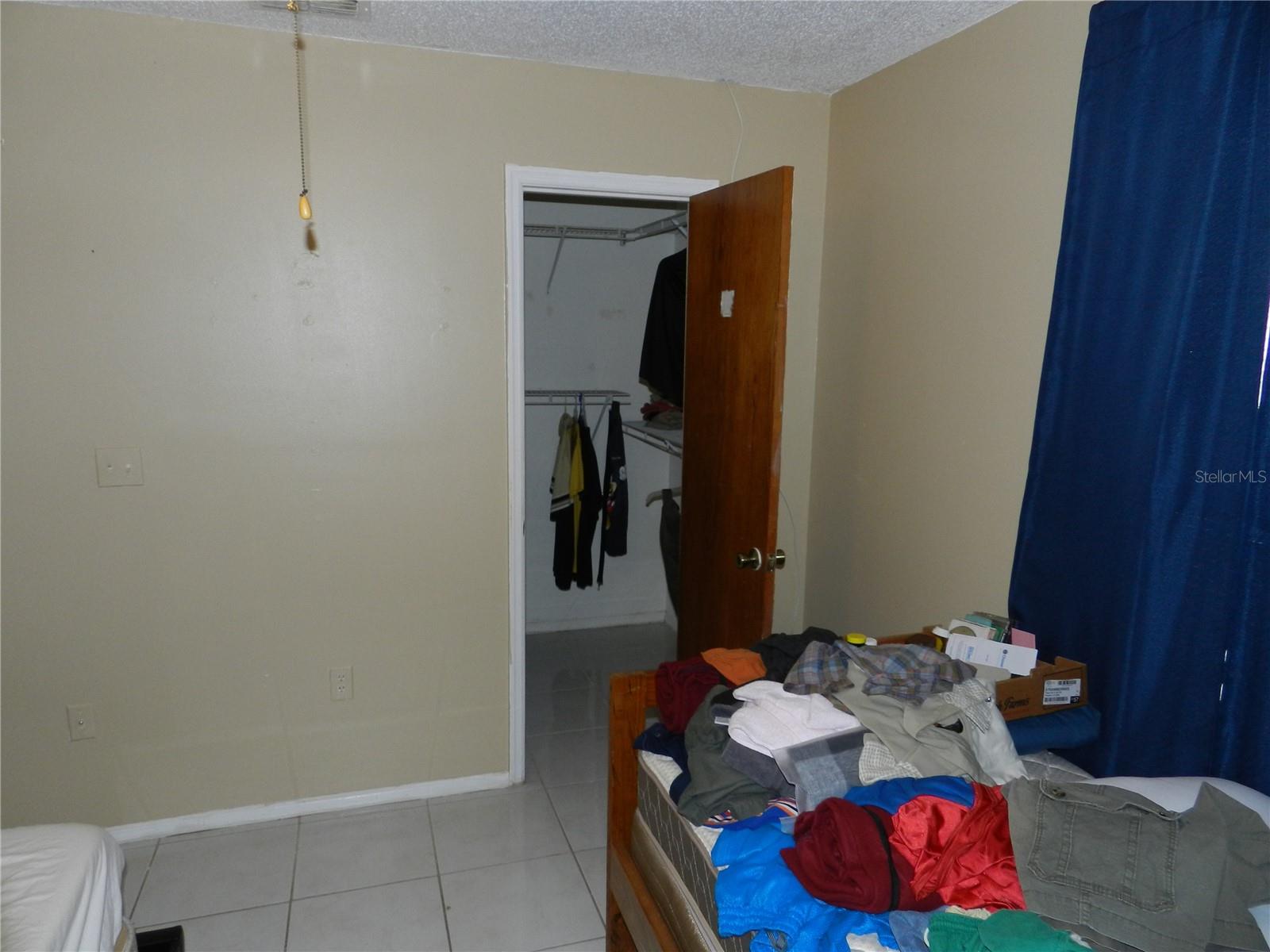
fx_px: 844
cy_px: 476
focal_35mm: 23
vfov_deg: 58.9
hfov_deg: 73.9
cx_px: 635
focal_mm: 4
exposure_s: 1/30
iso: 200
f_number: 3.4
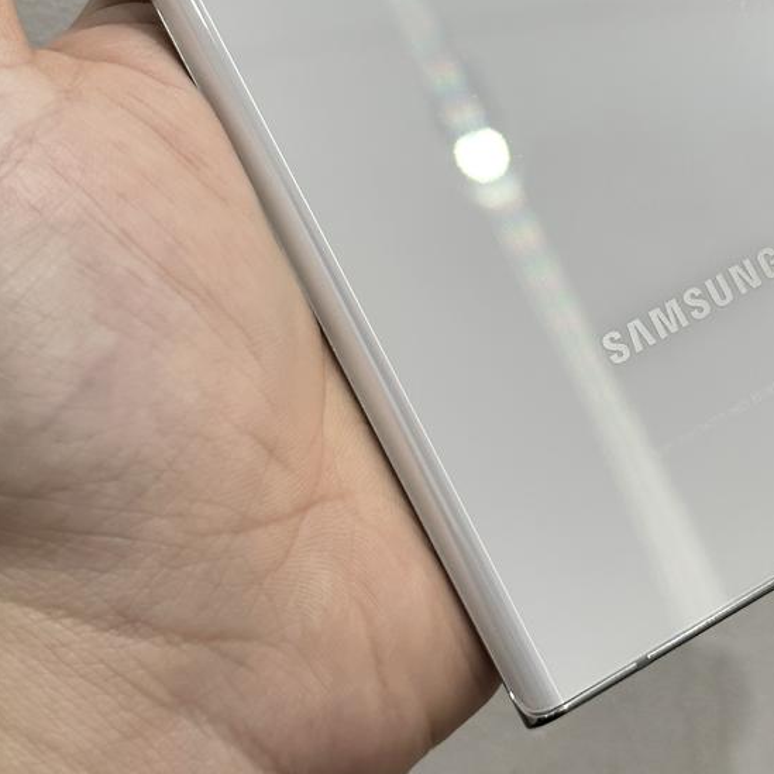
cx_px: 491
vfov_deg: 17.1
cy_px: -49
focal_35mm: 99
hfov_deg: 17.5
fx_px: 2504
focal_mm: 6.86
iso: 125
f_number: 1.78
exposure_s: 1/120
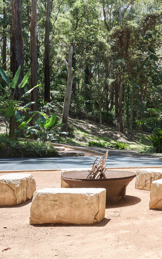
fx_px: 295
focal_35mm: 42
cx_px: 193
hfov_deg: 27.2
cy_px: 134
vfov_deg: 47.5
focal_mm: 21.9
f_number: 8
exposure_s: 1/250
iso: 500
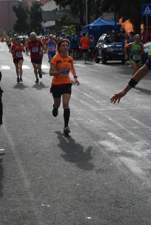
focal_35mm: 105
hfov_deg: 13.1
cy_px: 112
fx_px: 657
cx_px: 76
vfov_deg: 19.4
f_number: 7.1
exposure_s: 1/1600
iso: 1000
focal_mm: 70
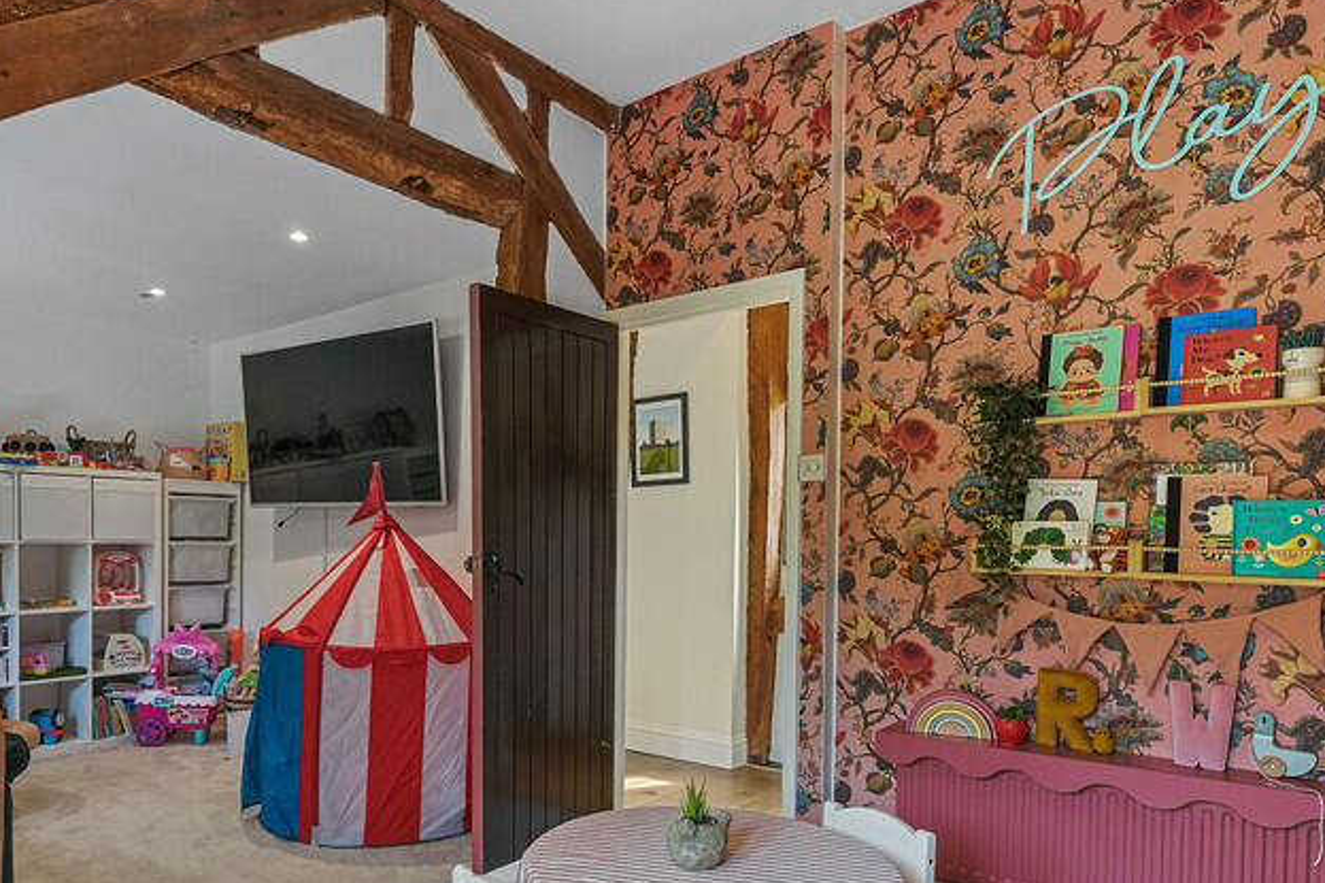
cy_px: 561
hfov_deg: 75.2
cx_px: 525
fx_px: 846
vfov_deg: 54.4
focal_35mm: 23
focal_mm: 14
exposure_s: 1/2
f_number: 8
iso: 400
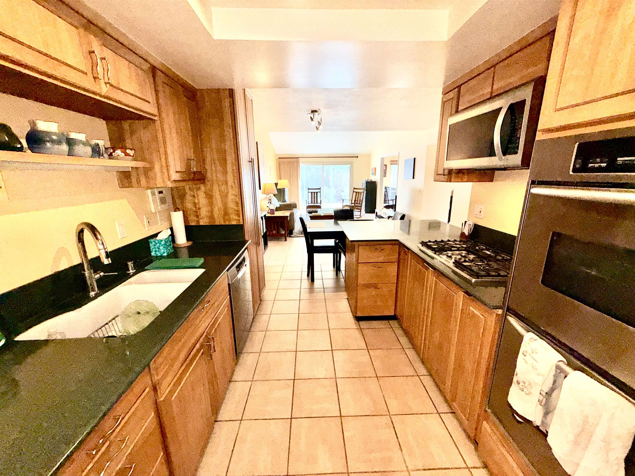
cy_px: 238
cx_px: 318
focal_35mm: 14
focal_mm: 2.22
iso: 50
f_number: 2.2
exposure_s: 1/122
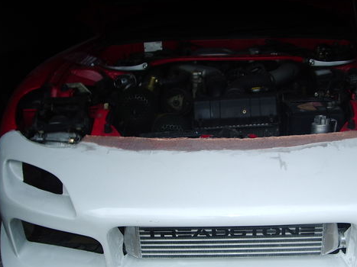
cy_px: 173
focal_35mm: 48
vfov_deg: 30.1
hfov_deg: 39.5
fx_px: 495
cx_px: 216
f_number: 2.6
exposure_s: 1/100
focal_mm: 5.8
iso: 50
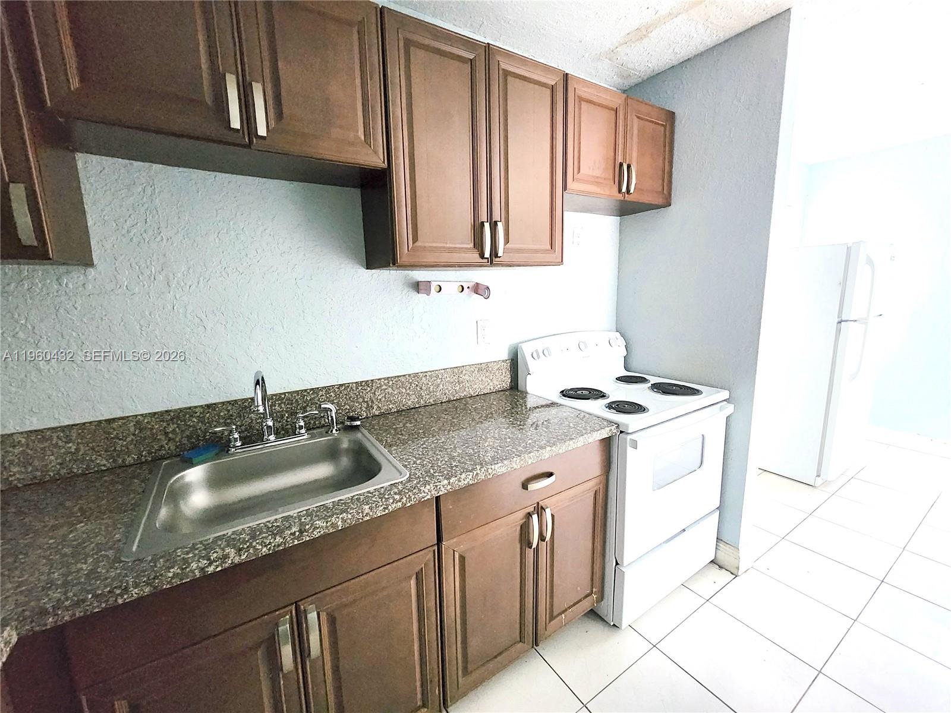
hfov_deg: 106.2
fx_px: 357
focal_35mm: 13
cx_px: 476
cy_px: 356
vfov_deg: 89.9
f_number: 2.2
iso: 1000
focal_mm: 2.2
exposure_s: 1/24
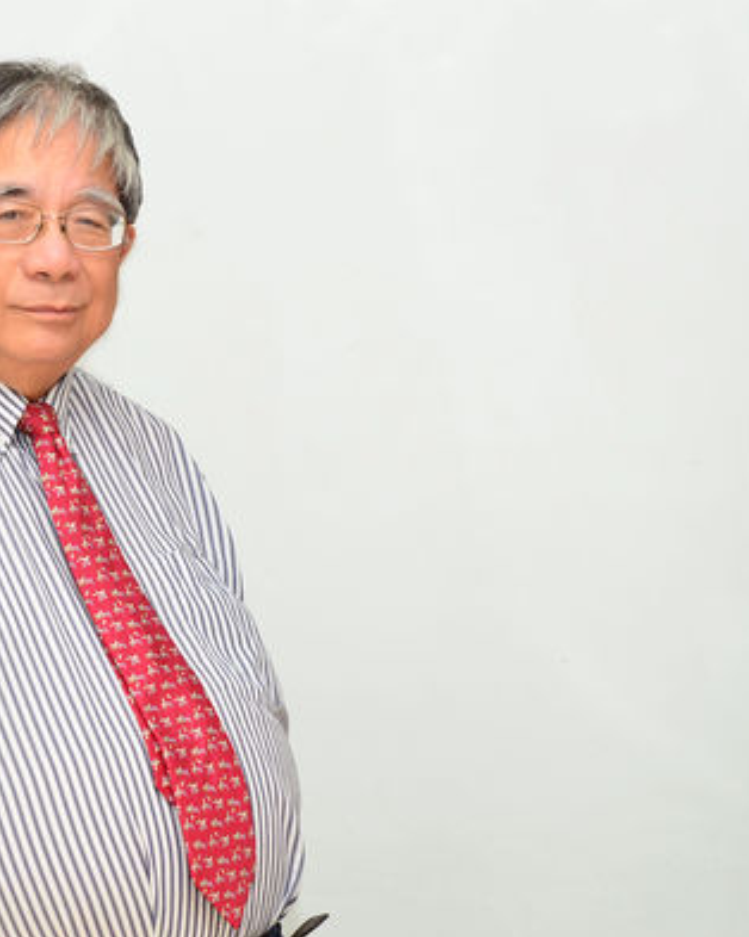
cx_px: 45
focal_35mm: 103
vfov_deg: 18.6
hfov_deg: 14.7
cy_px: 468
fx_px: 2856
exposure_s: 1/200
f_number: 5.6
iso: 640
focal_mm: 48
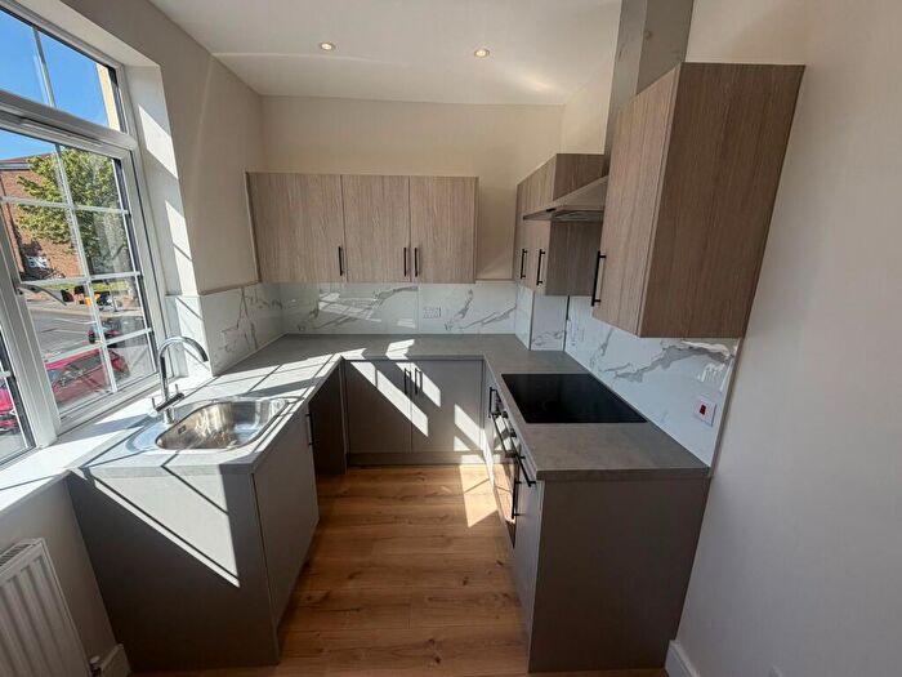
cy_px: 338
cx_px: 451
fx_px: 365
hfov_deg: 102.1
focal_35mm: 14
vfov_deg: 85.7
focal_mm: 2.22
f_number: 2.2
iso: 64
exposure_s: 1/502
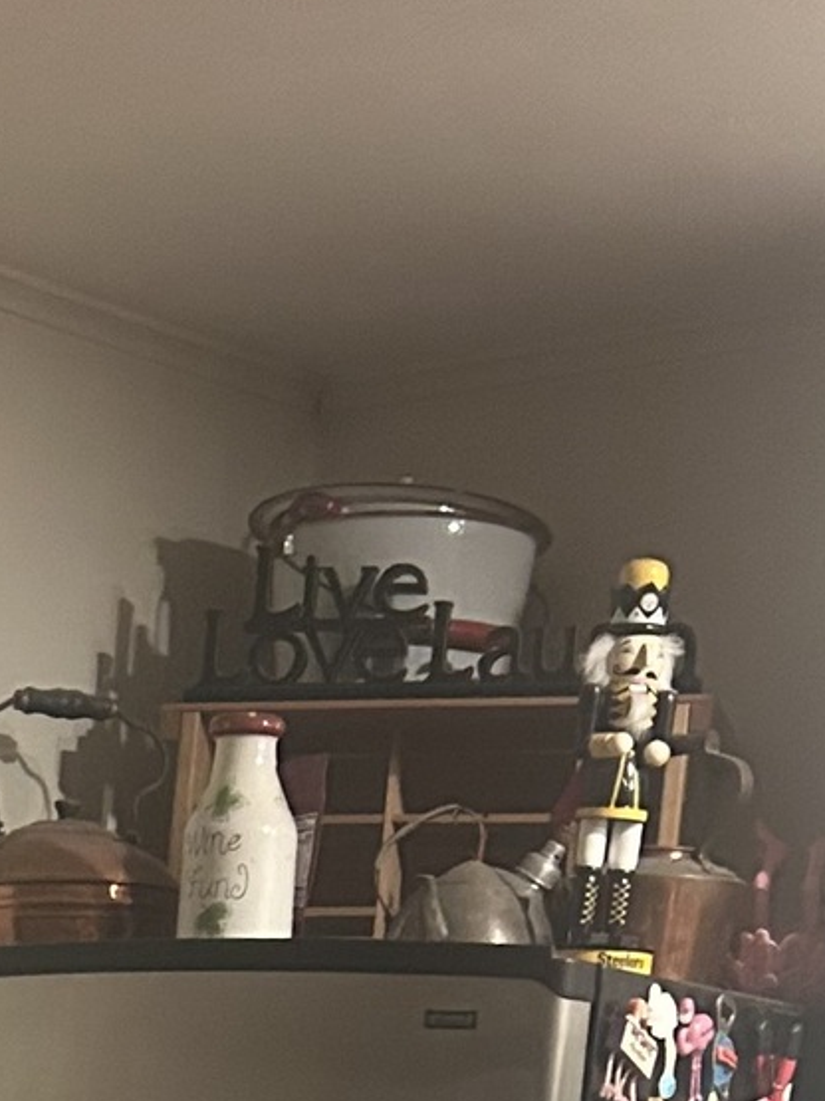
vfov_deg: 16.0
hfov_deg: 12.8
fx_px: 3433
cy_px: 1843
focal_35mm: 108
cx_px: -486
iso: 500
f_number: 1.5
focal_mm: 5.7
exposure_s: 1/30
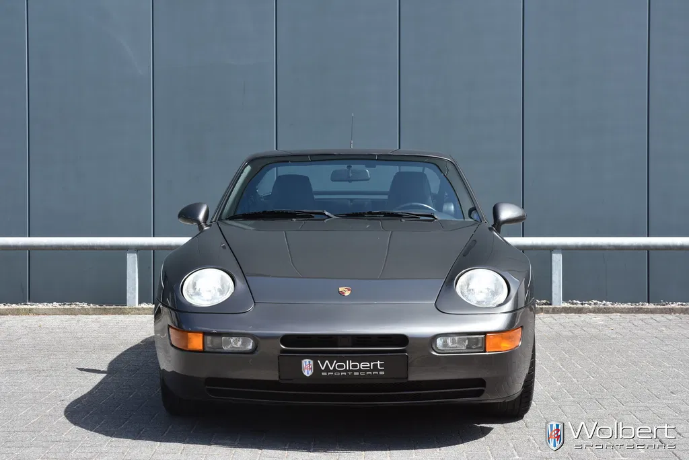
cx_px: 344
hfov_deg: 28.1
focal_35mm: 72
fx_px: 1379
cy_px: 230
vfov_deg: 19.0
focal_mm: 48
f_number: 8
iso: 360
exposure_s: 1/500
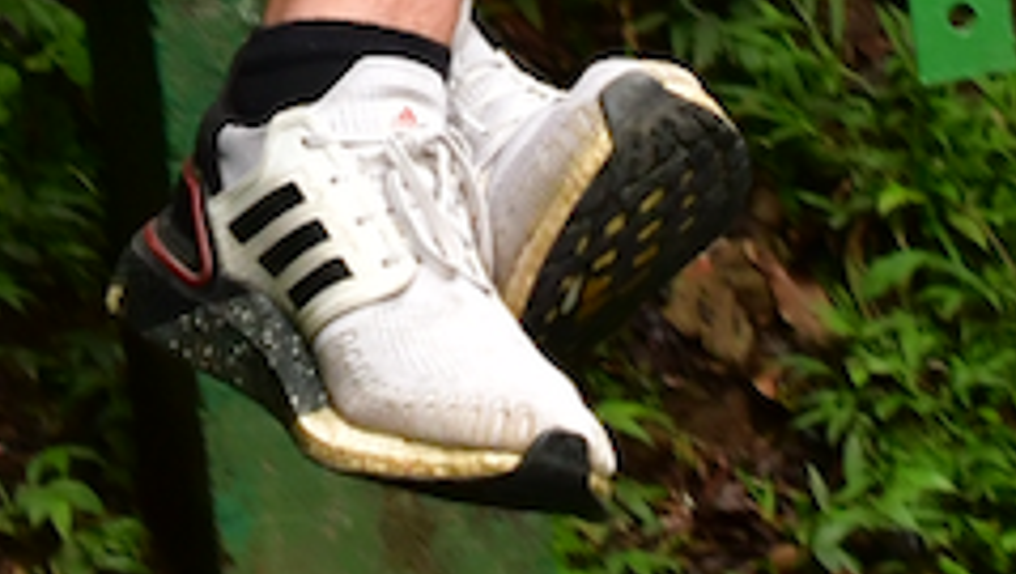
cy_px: -901
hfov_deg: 4.9
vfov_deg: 2.8
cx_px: 489
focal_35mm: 437
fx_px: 11785
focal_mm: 52
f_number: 8
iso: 640
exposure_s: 1/400
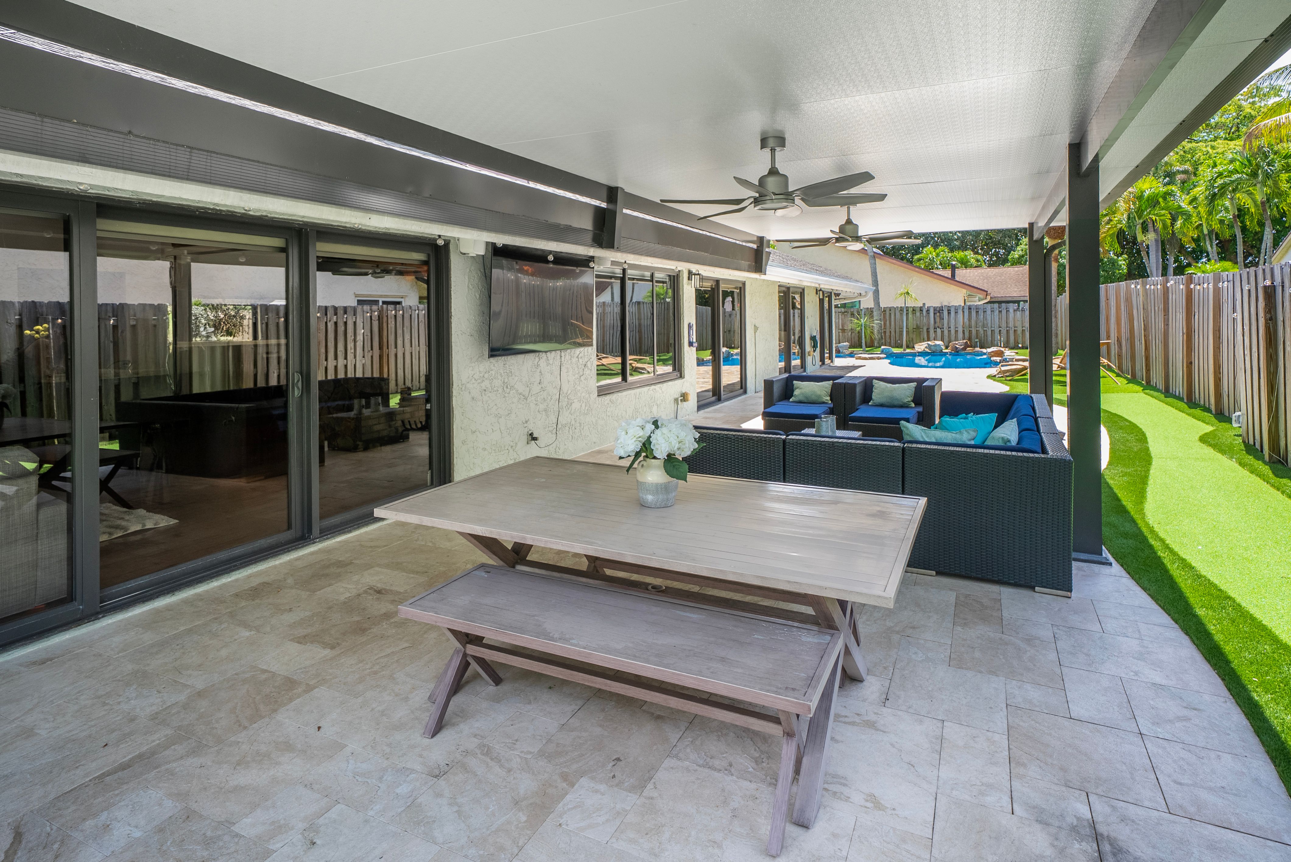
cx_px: 646
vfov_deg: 67.5
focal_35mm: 18
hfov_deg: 90.0
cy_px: 431
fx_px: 646
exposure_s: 1/200
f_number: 8
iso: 320
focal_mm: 18
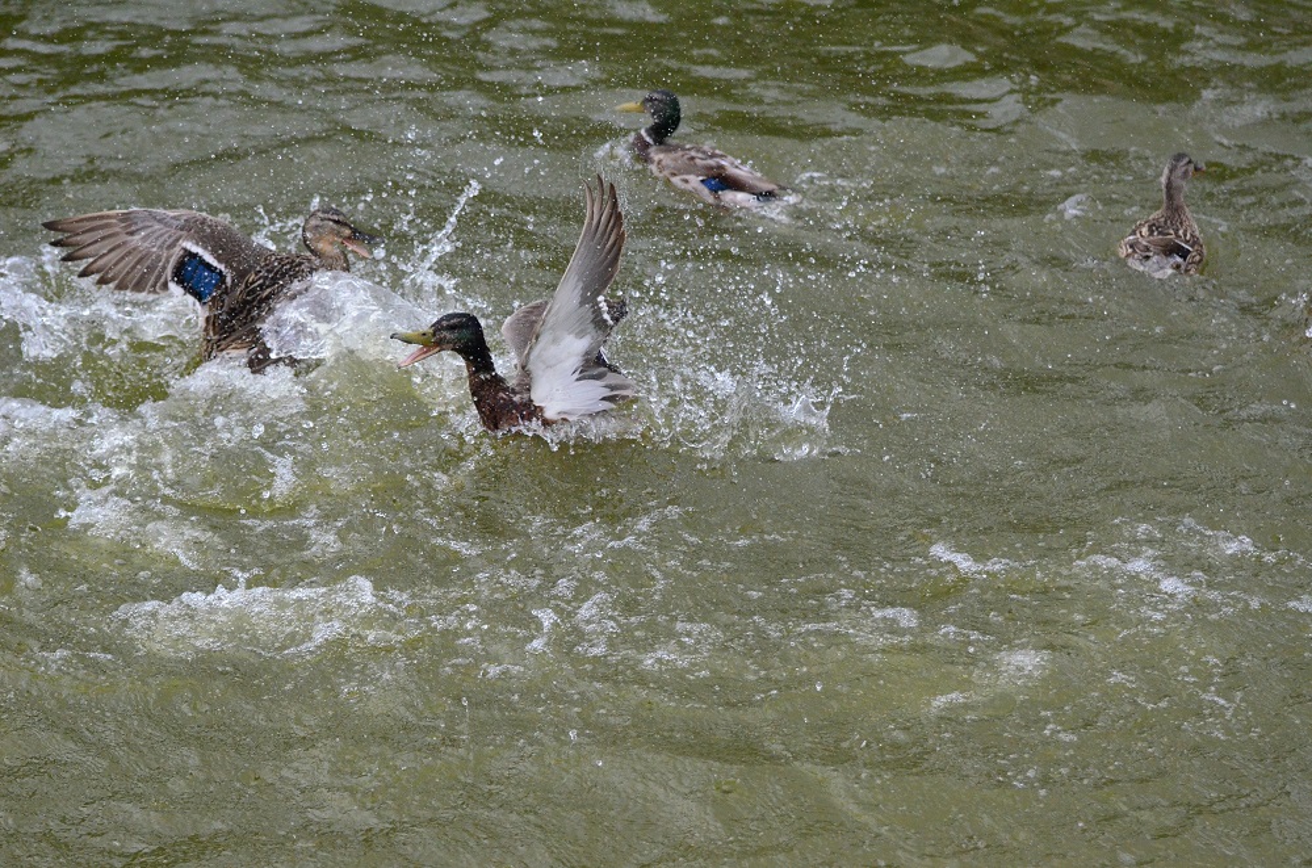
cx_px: 656
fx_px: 3818
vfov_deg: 13.0
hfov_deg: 19.5
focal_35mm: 105
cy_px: 434
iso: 3200
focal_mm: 70
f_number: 4.5
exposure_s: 1/6400
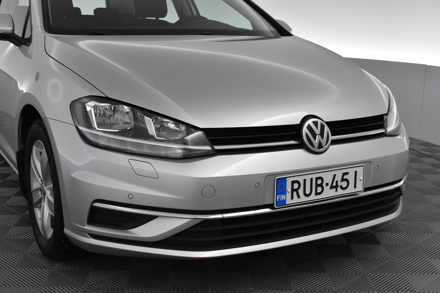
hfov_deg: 42.3
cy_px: 146
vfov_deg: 29.0
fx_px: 568
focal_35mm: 46
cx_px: 220
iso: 3200
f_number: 7.1
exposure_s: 1/200
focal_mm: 31
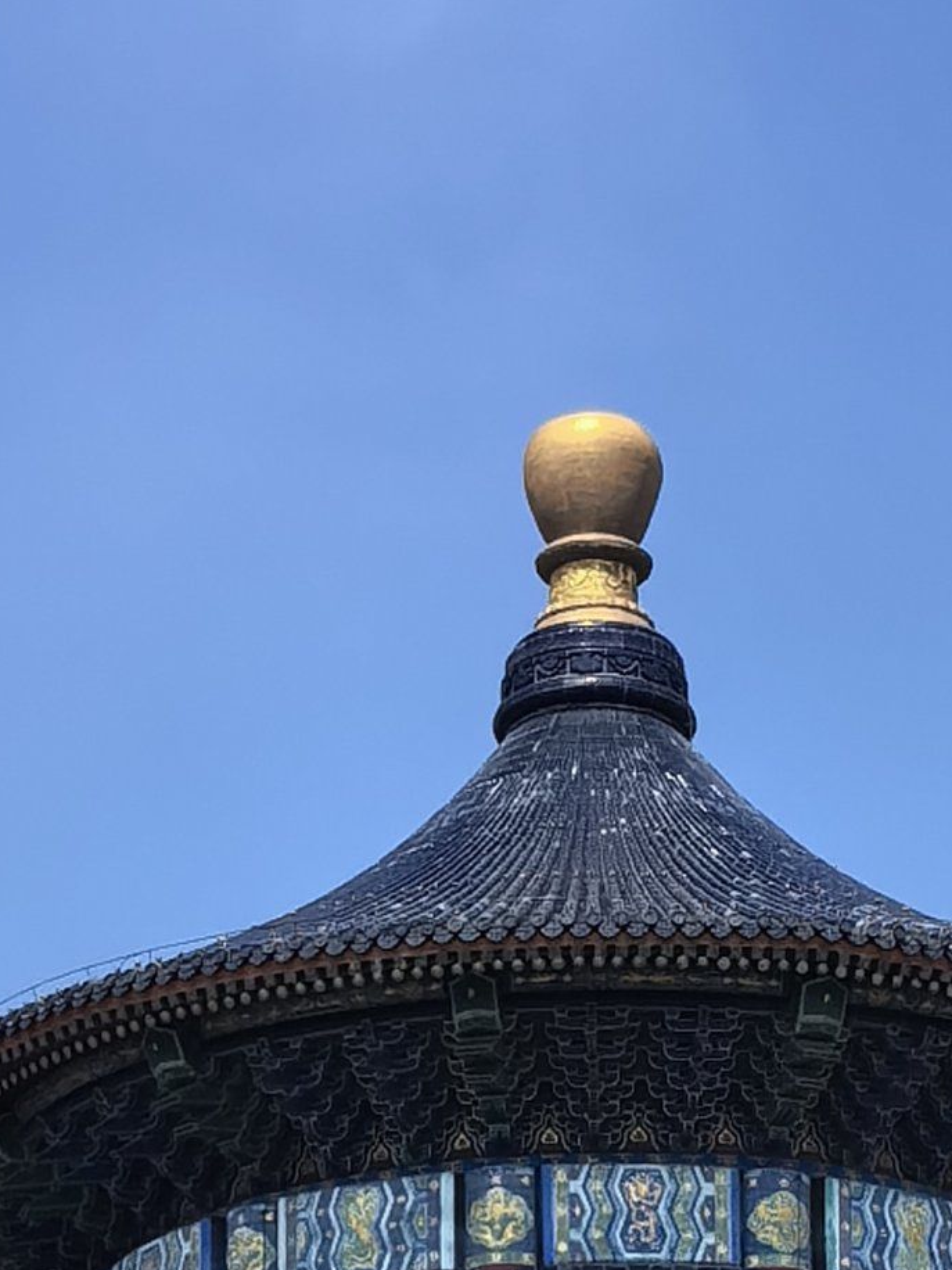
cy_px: 1373
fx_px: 6014
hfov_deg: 9.0
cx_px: 673
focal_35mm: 164
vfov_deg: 11.9
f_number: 2
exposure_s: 1/5000
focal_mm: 5.75
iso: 50
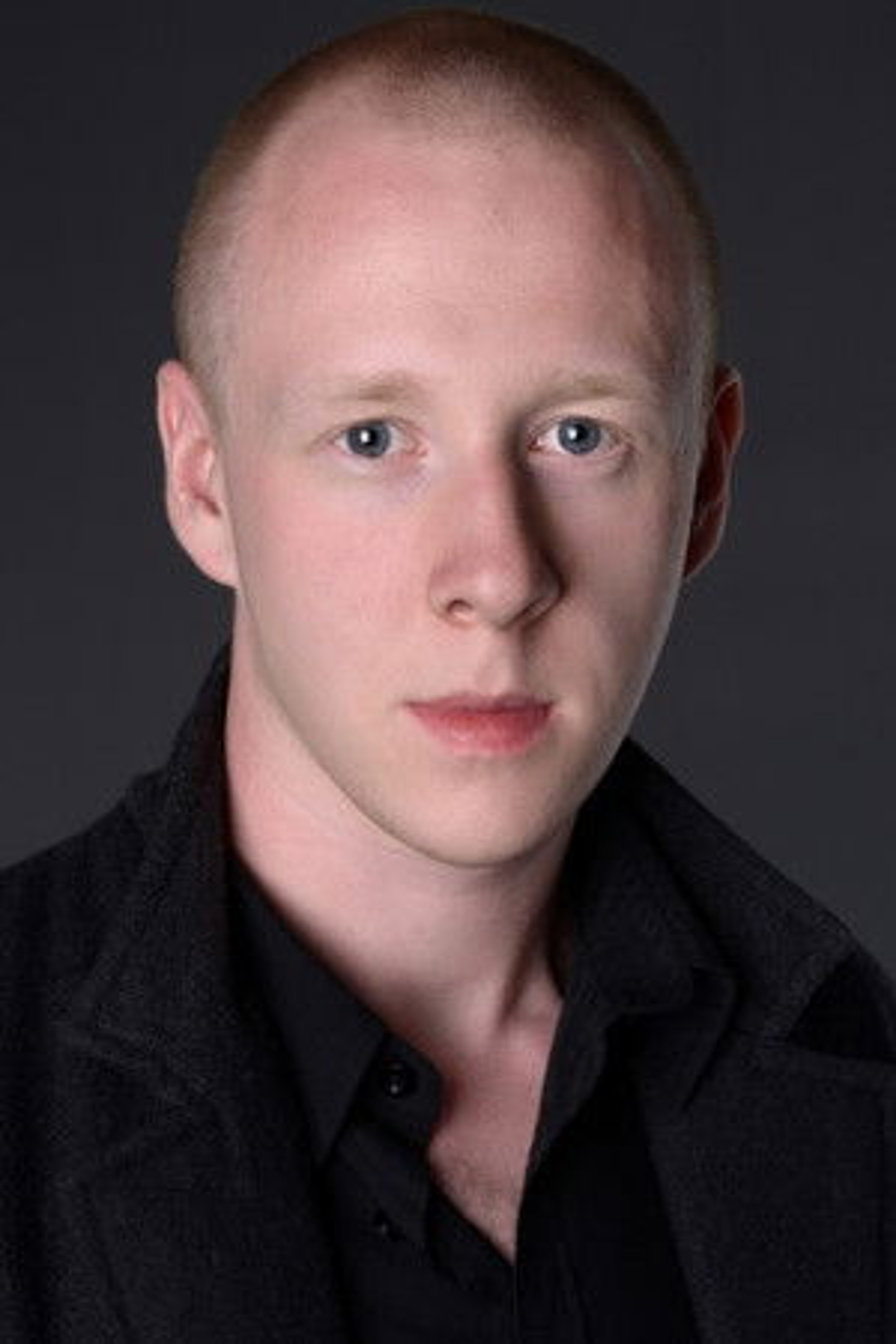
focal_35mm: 70
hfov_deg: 19.5
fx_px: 2613
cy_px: 672
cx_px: 448
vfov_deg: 28.8
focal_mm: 70
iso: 160
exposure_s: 1/180
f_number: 11
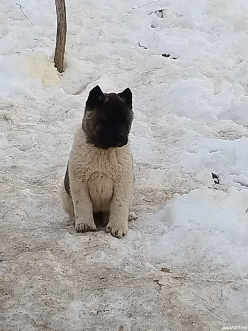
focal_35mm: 137
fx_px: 1309
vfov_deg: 14.4
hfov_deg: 10.8
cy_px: 166
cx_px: 124
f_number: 1.9
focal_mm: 4.95
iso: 100
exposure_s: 1/363
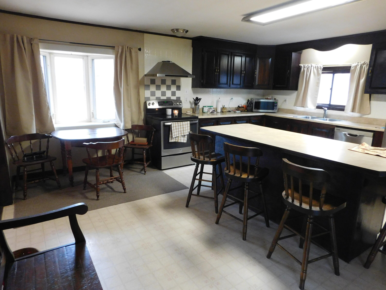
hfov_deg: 73.9
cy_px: 145
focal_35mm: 23
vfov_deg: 58.9
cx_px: 193
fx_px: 256
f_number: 3
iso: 400
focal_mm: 4
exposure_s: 1/20
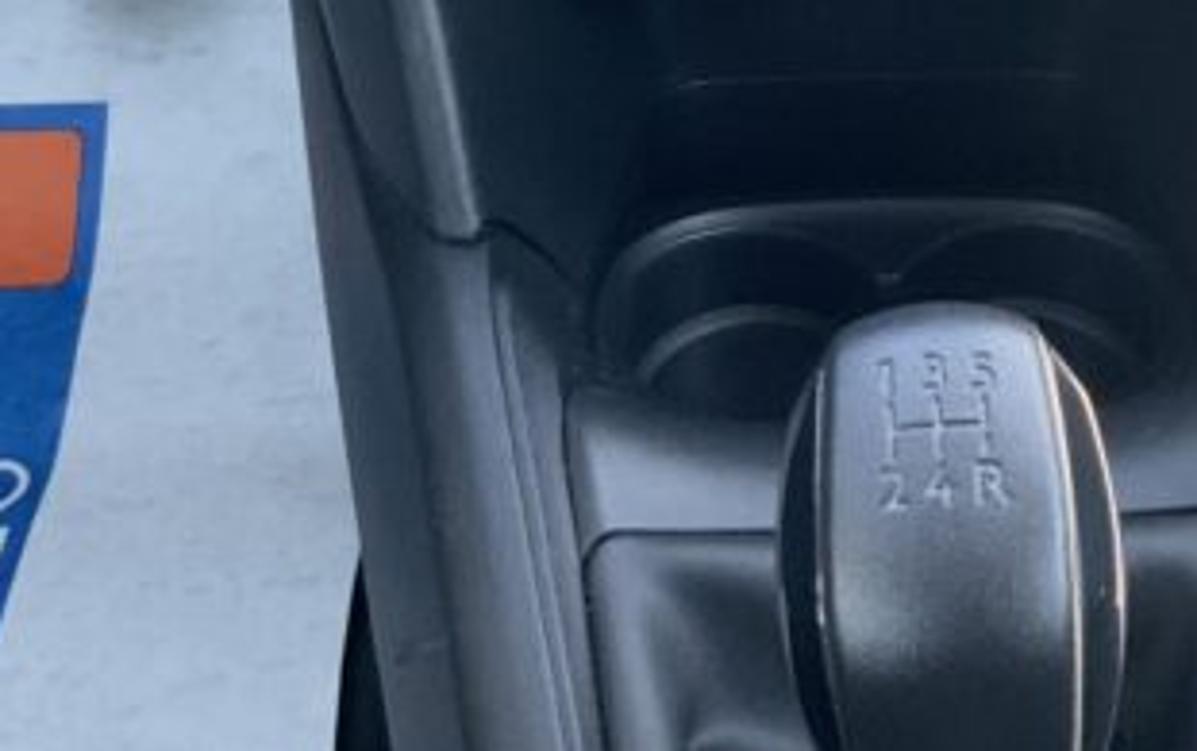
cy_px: -142
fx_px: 2579
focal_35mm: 79
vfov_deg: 15.9
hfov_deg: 25.8
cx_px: 893
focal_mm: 3
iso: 50
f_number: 1.8
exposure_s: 1/122
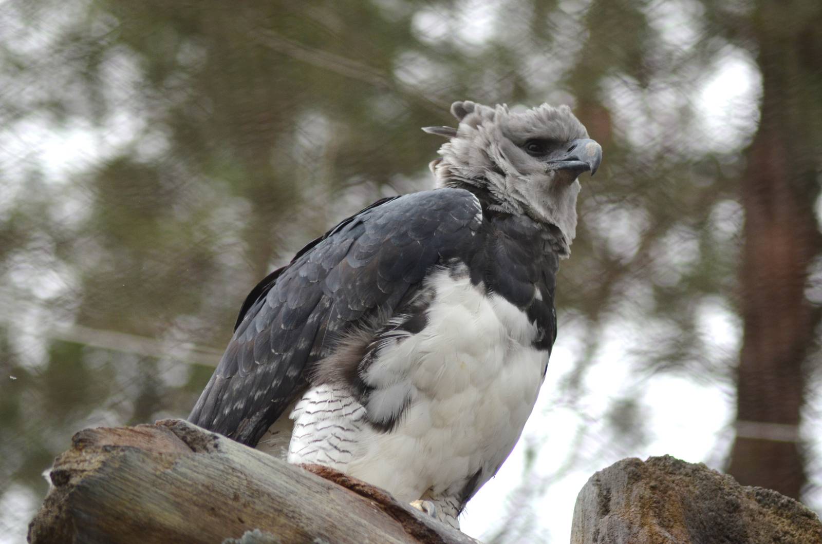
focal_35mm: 345
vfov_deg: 4.0
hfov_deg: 6.0
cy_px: 272
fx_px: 7862
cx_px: 411
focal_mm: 230
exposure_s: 1/1000
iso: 500
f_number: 5
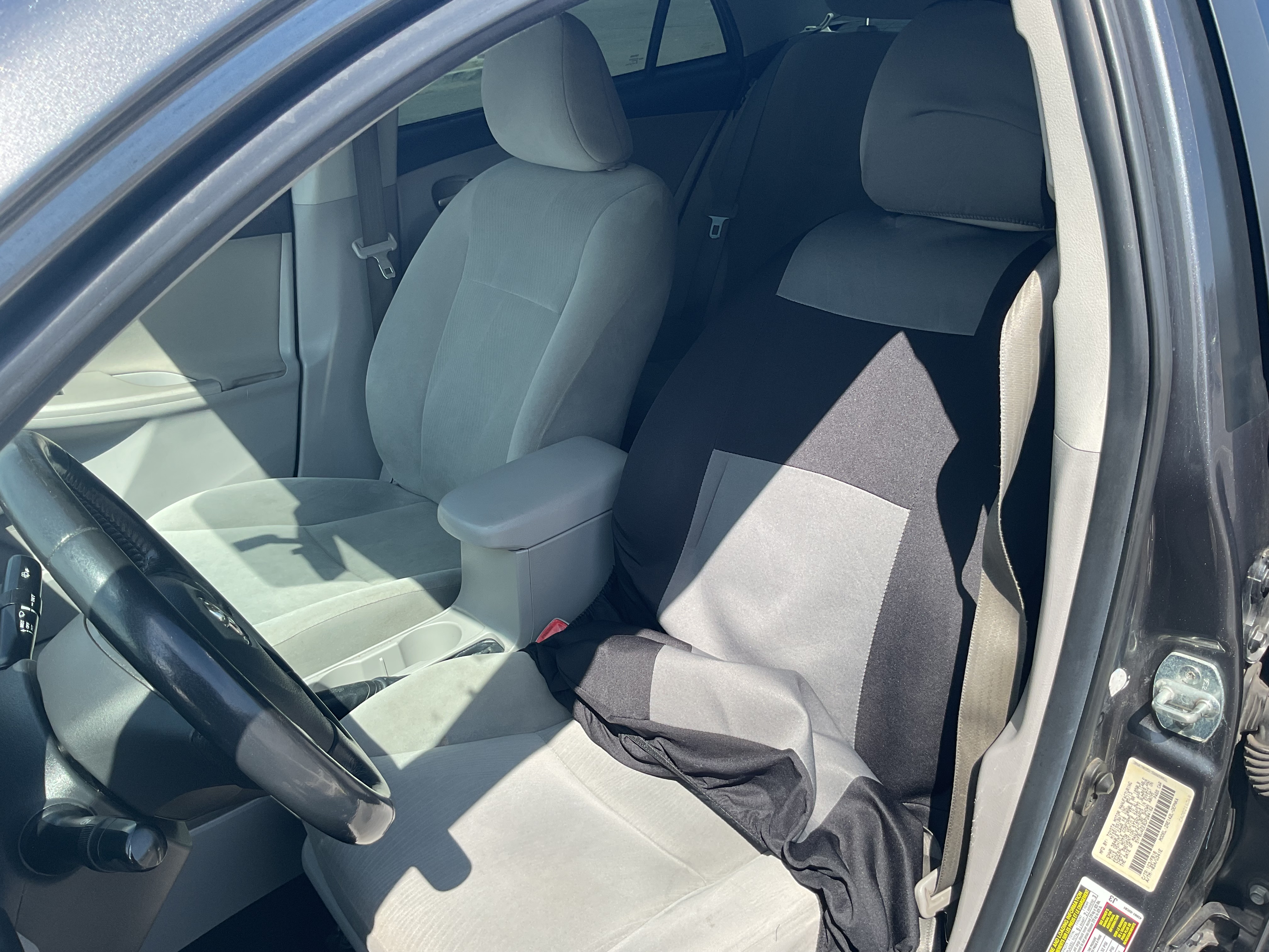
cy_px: 476
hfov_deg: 61.7
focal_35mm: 29
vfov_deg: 48.2
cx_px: 634
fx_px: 1063
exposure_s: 1/666
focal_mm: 3
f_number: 1.8
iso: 16
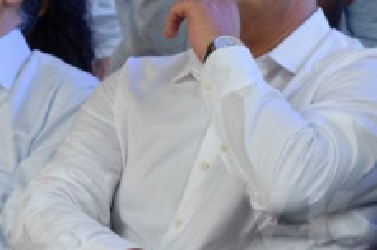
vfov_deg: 2.3
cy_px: 18
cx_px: -5
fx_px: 6358
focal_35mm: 608
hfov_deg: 3.4
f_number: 6.3
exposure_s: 1/200
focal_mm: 116
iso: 500
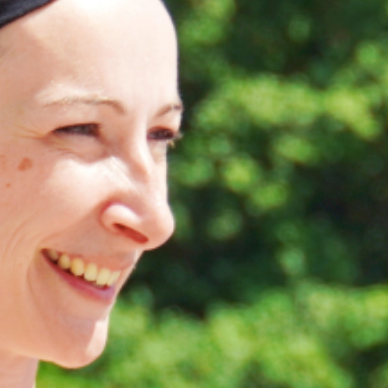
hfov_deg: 2.6
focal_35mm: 677
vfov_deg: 2.6
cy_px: 720
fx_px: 8585
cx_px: 590
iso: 100
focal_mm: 72
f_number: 5.6
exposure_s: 1/320
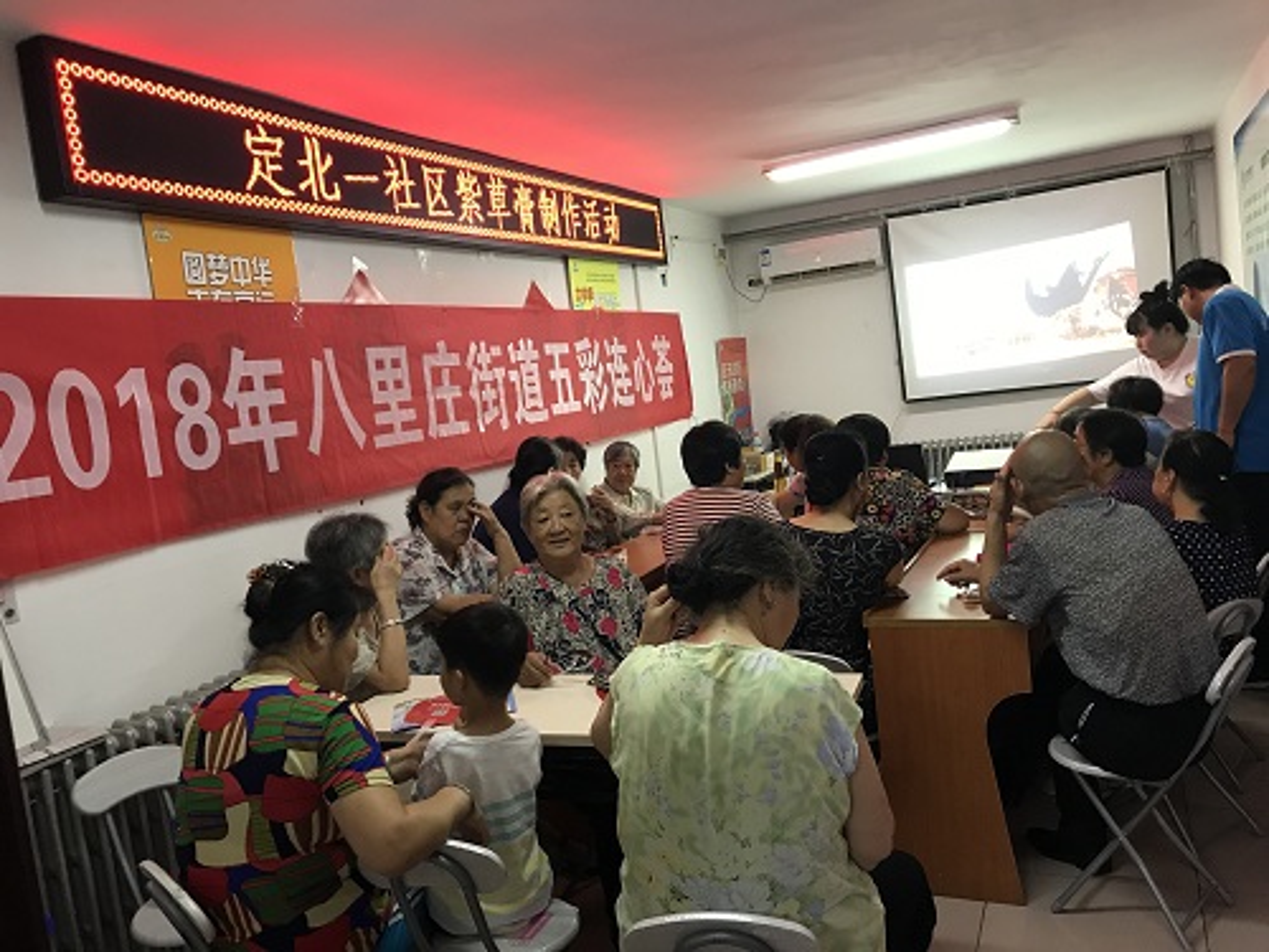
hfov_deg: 63.4
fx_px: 1026
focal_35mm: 28
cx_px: 634
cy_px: 476
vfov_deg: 49.7
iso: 64
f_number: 1.8
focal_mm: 3.99
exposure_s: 1/17
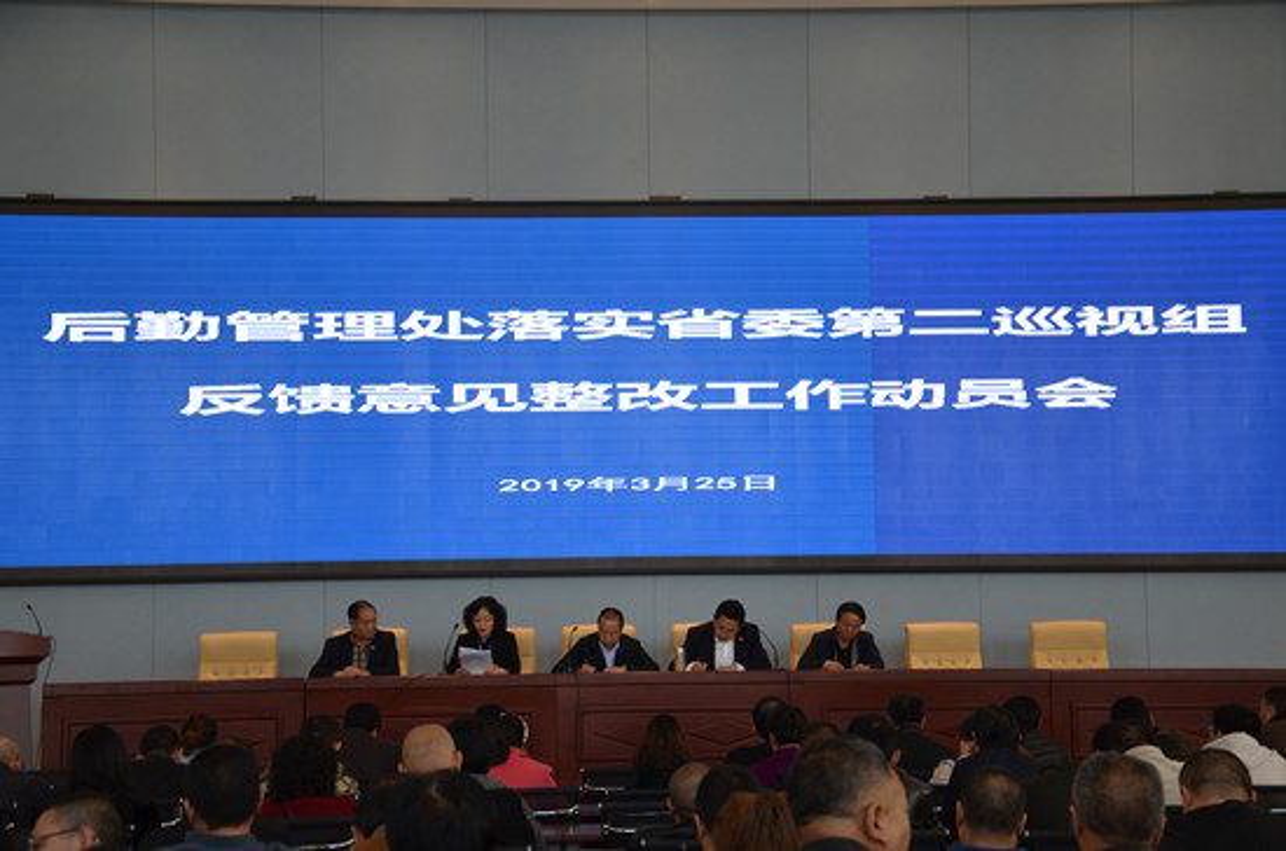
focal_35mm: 68
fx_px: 2406
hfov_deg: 29.9
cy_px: 426
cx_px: 643
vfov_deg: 20.1
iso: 400
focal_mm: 45
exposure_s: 1/100
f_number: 5
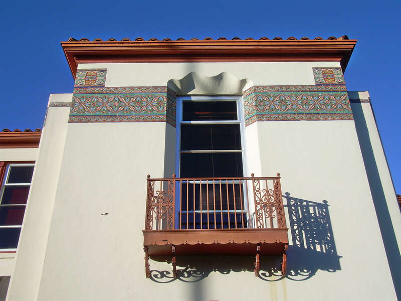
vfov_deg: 37.7
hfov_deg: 49.0
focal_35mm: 38
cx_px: 200
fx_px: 440
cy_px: 150
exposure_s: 1/420
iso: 50
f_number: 4.6
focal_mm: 6.3
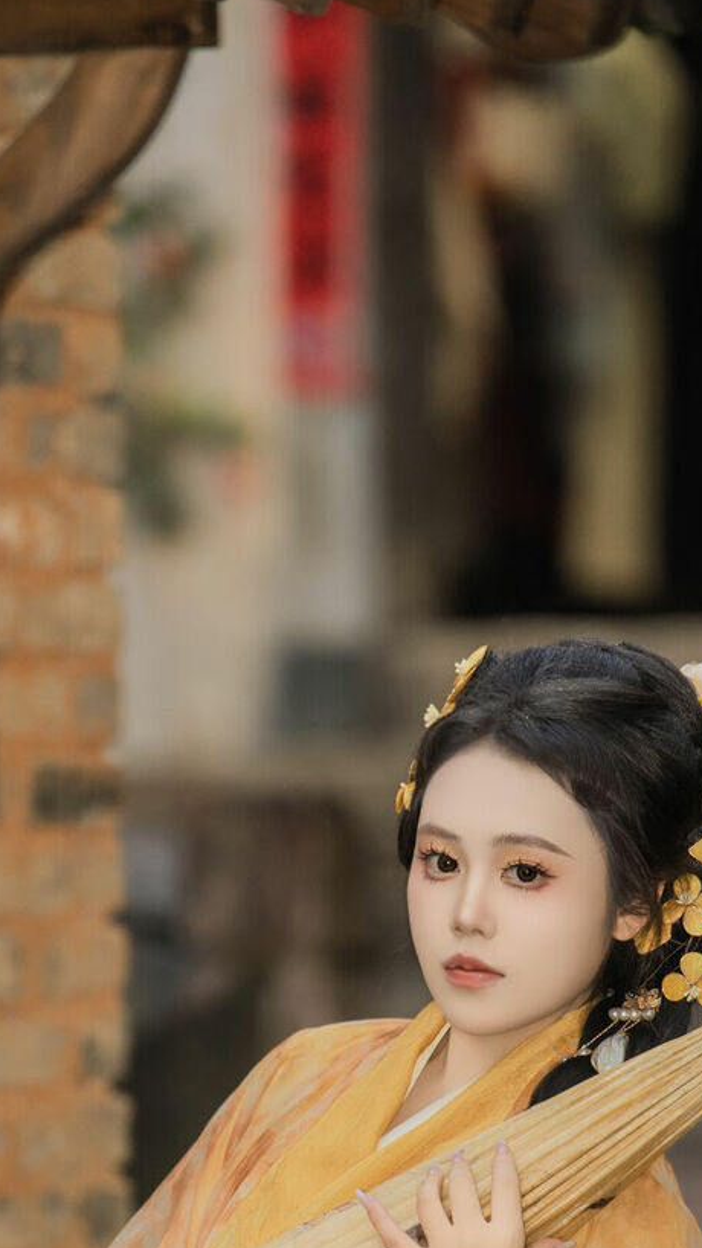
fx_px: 12015
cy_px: 968
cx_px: 279
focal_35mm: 363
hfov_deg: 3.3
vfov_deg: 5.9
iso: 400
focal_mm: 180
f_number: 2.8
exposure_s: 1/125
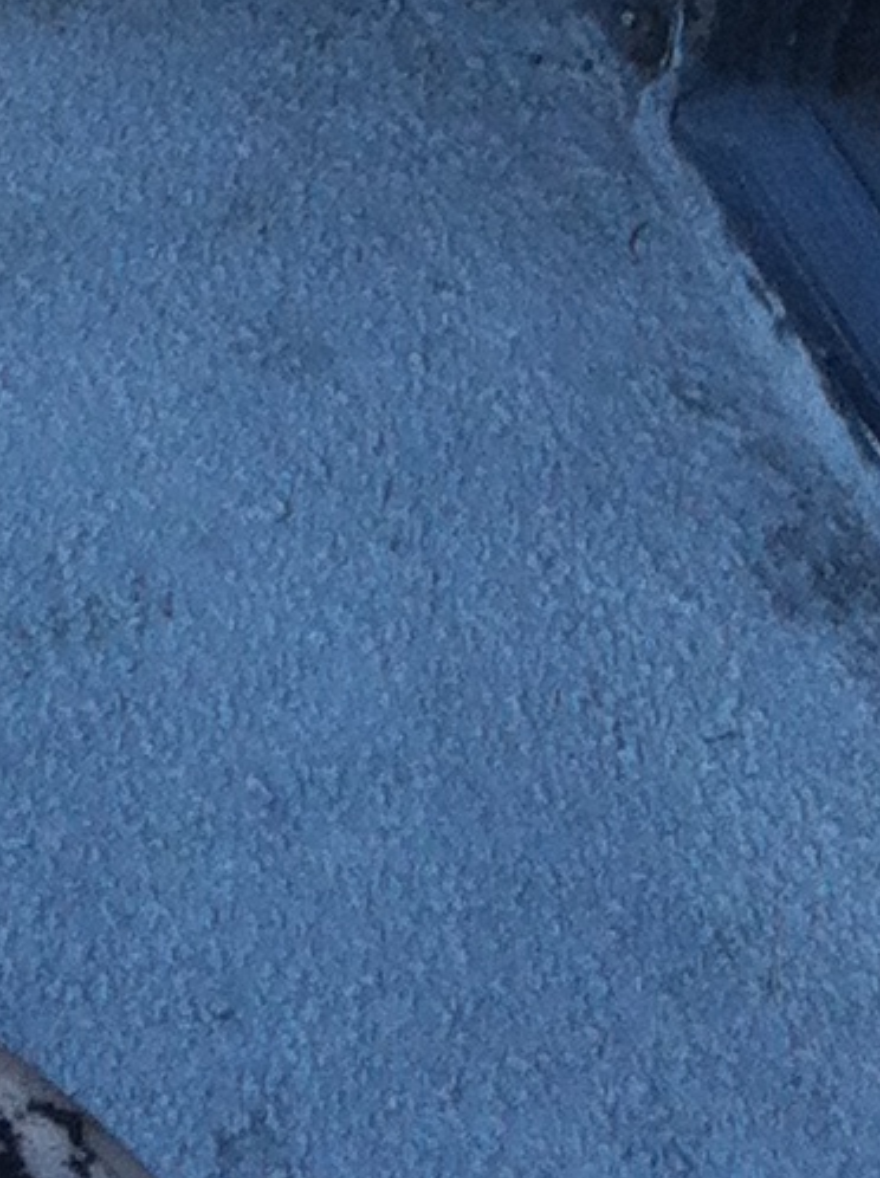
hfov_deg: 7.7
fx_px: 6185
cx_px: -1107
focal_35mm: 182
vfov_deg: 9.5
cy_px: -1798
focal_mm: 3.85
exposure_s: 1/60
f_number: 2.8
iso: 80
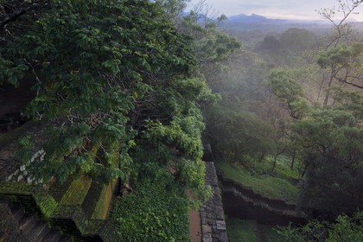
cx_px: 182
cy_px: 121
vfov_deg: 53.1
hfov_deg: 73.7
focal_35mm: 24
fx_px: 242
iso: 800
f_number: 6.3
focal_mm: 24
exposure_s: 1/60
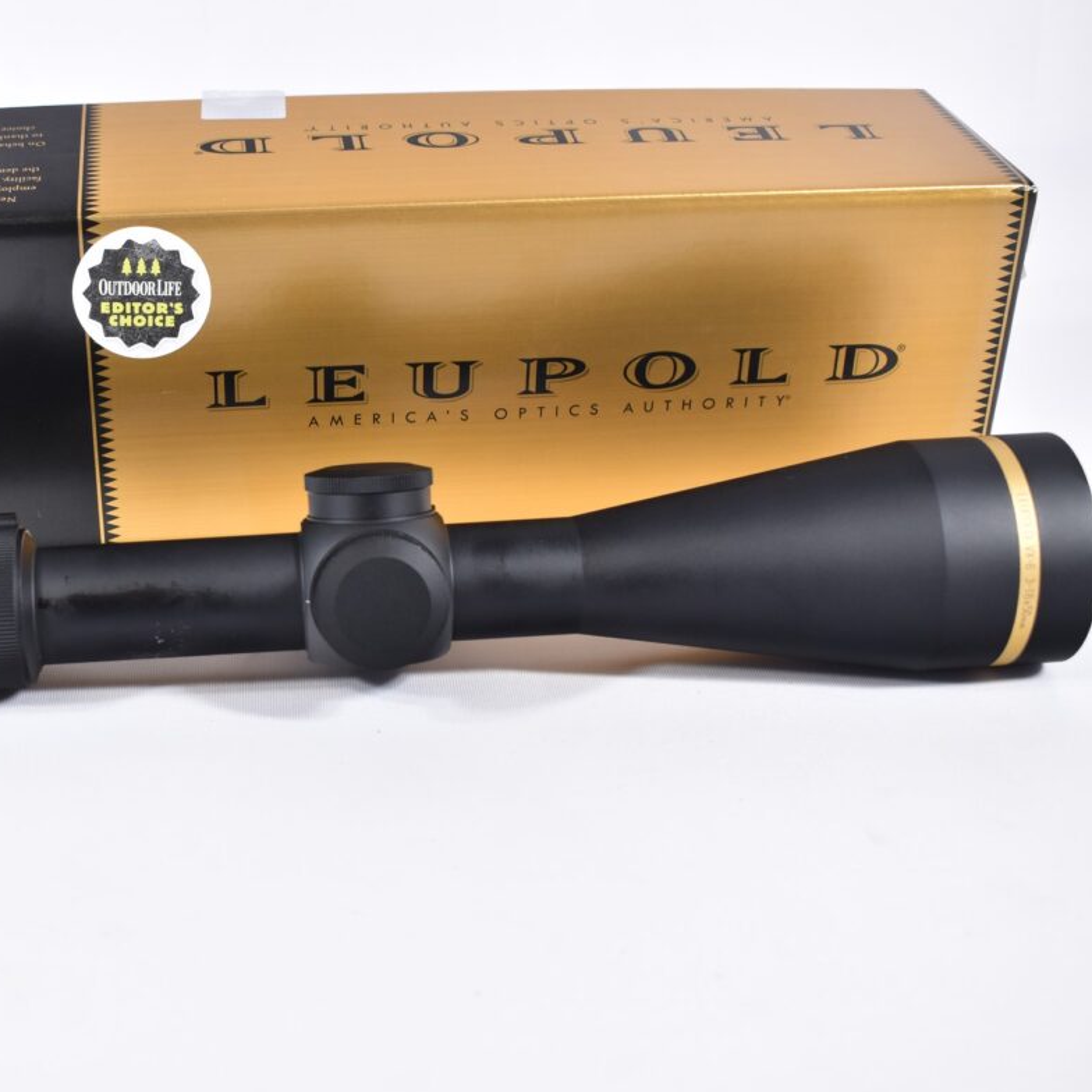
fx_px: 1879
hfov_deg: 31.9
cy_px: 553
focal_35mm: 53
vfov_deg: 32.4
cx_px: 283
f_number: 5
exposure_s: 1/40
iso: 640
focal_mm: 27
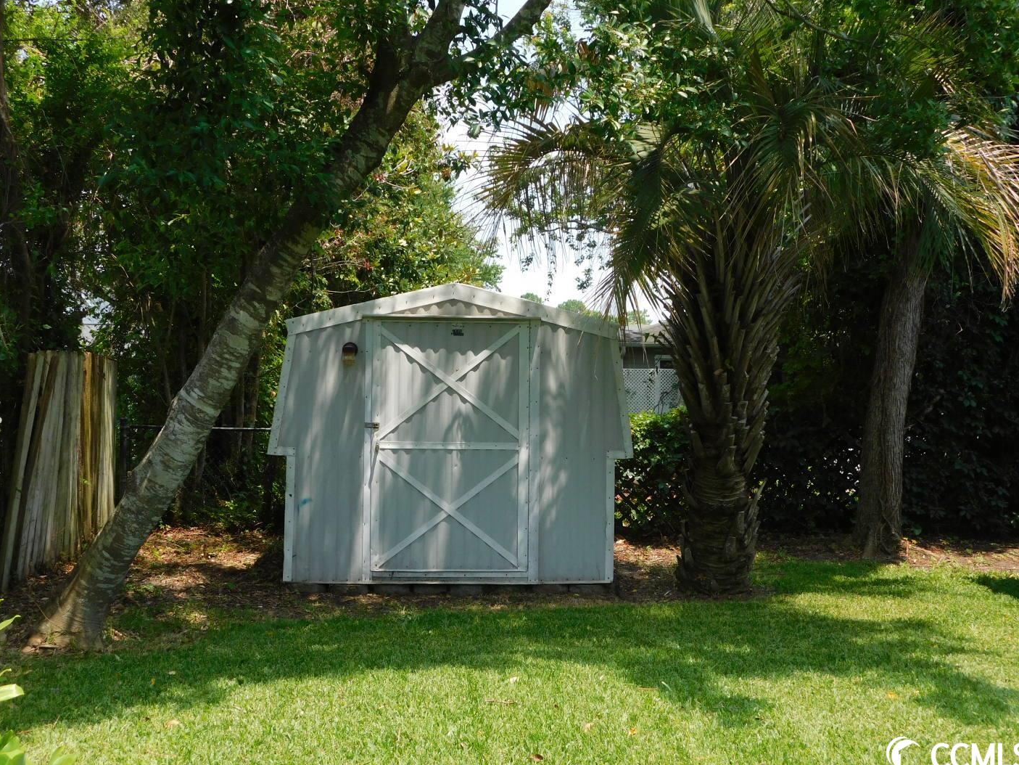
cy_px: 380
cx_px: 509
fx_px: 1207
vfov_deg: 35.1
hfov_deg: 45.8
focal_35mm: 41
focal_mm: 7.1
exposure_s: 1/500
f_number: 3.6
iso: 125
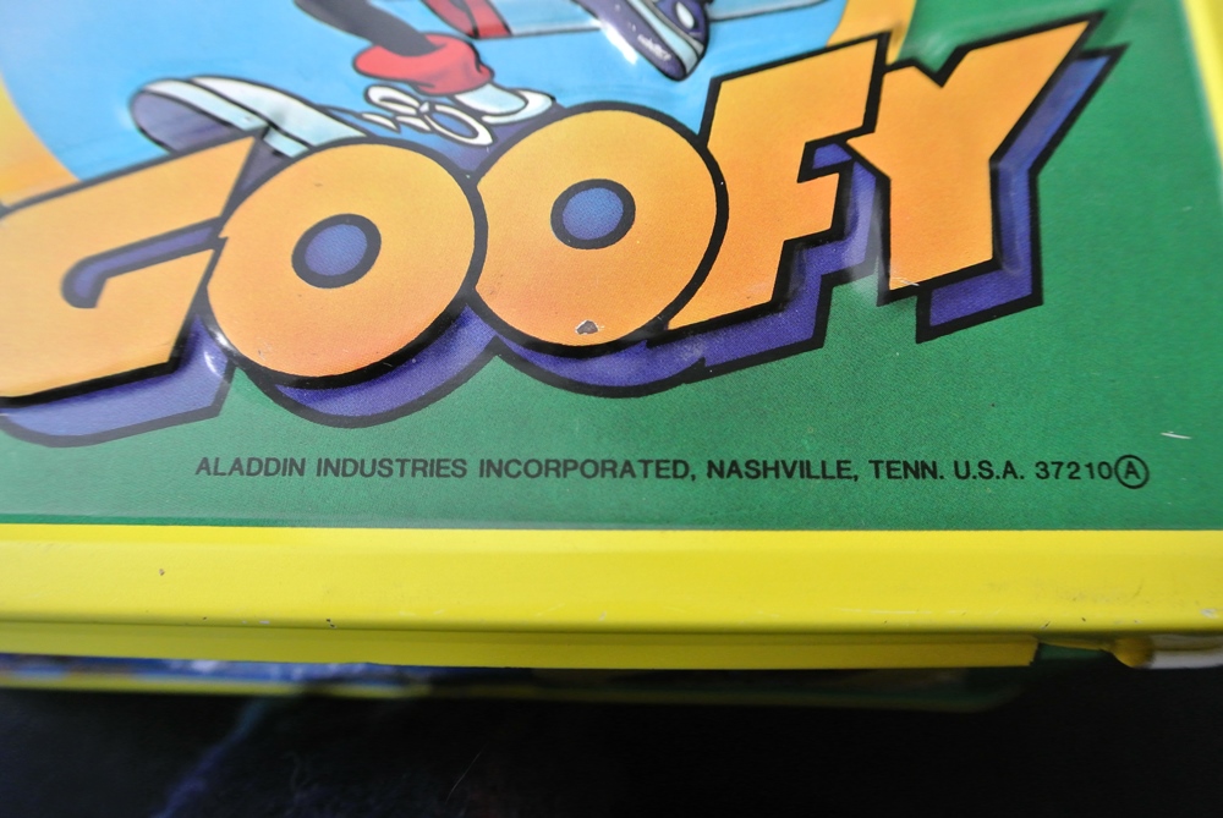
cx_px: 612
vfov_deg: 41.2
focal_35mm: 32
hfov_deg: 58.7
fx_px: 1088
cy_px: 409
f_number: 3.8
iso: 800
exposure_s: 1/30
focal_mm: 12.2
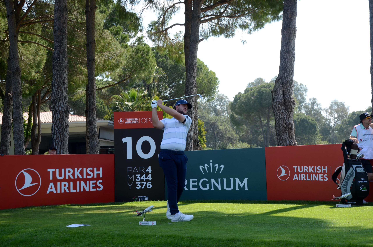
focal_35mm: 63
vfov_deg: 21.5
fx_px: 651
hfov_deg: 32.0
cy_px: 124
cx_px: 186
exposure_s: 1/125
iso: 100
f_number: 8
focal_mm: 42
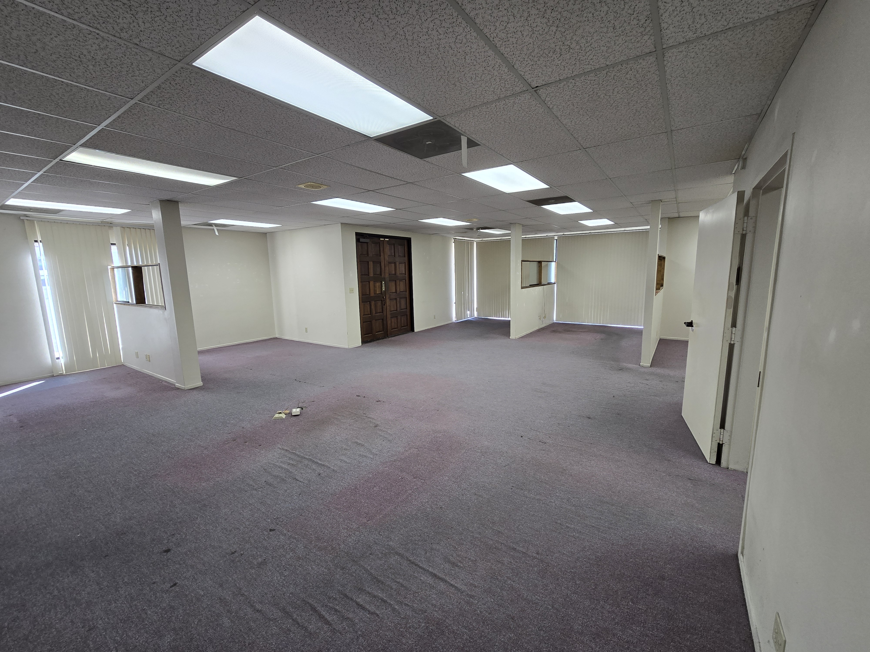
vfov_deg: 89.9
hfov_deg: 106.2
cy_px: 326
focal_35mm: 13
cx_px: 435
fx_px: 327
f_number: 2.2
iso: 100
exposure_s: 1/60
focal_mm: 2.2
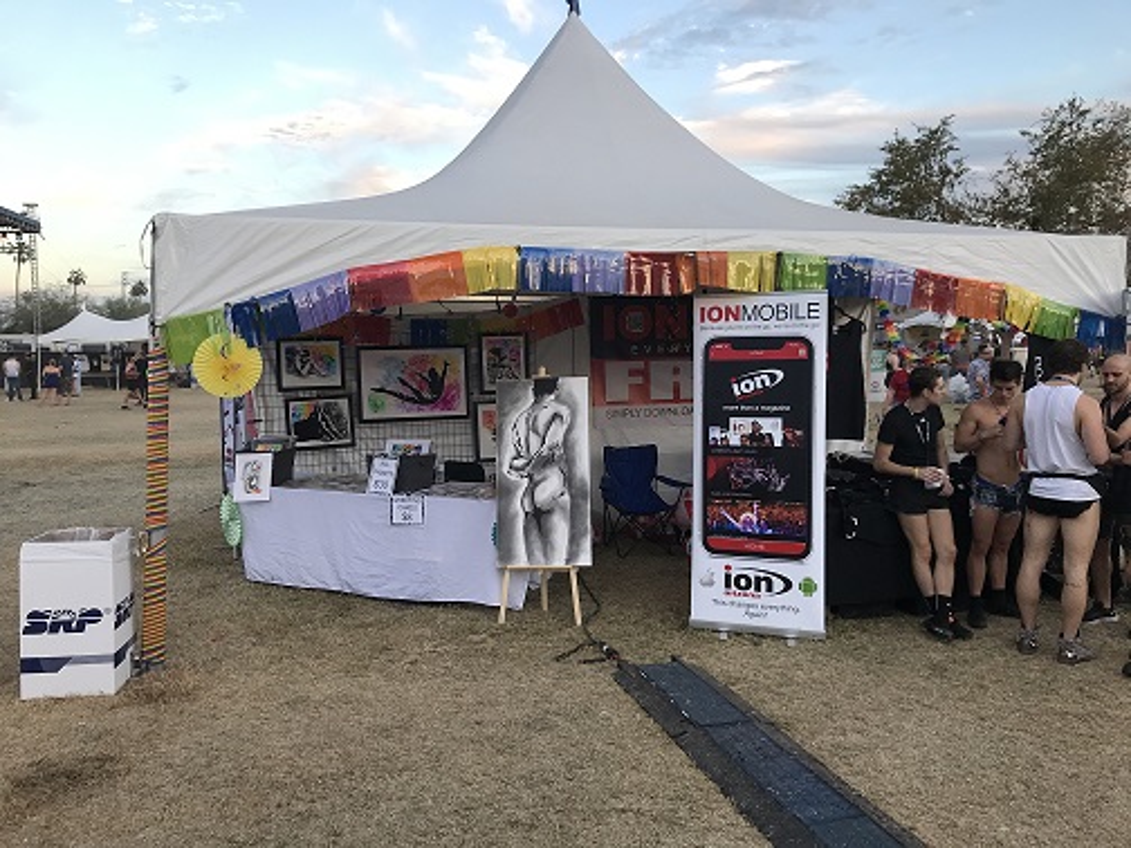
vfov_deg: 49.7
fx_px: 915
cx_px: 566
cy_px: 424
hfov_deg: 63.4
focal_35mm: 28
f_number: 1.8
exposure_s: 1/120
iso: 25
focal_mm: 3.99
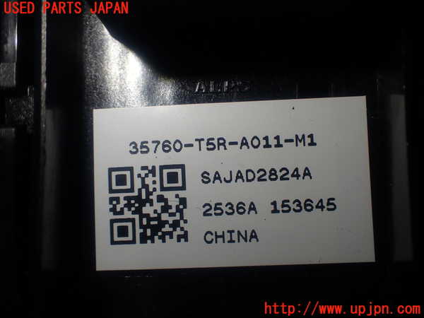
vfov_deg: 32.9
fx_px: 539
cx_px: 212
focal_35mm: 44
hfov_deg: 42.9
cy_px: 159
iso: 100
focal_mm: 7.84
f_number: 4
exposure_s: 1/100
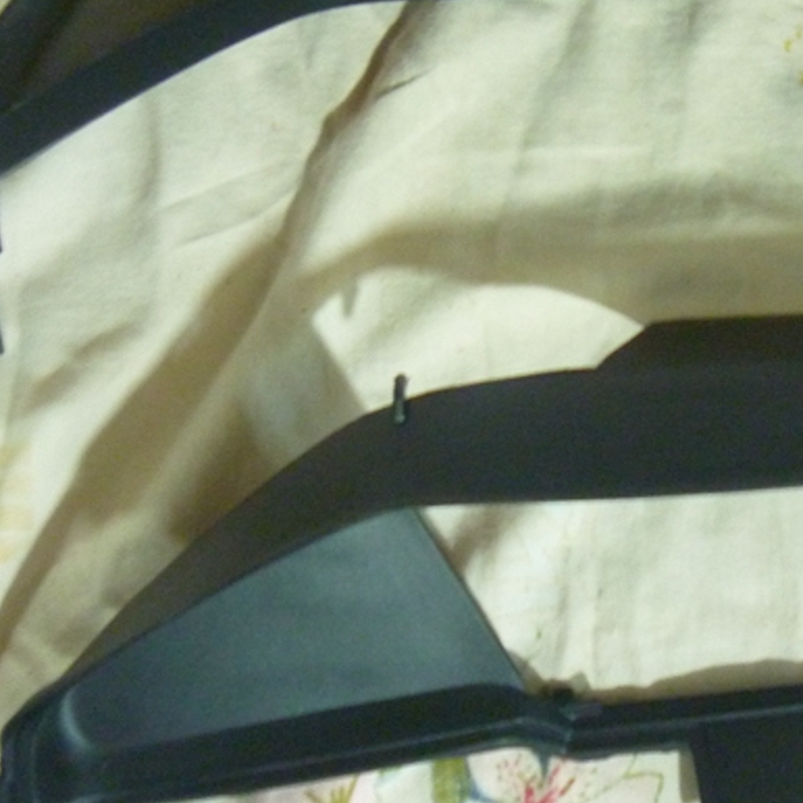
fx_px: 1863
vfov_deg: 24.1
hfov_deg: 23.4
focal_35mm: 71
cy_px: 237
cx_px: 784
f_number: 2.8
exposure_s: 1/20
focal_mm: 5.5
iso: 400
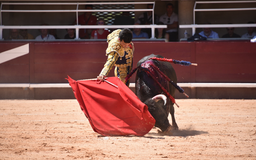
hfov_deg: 6.8
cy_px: 77
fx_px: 2142
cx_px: 128
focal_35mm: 307
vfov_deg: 4.3
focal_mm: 300
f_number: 5.6
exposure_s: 1/640
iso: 200
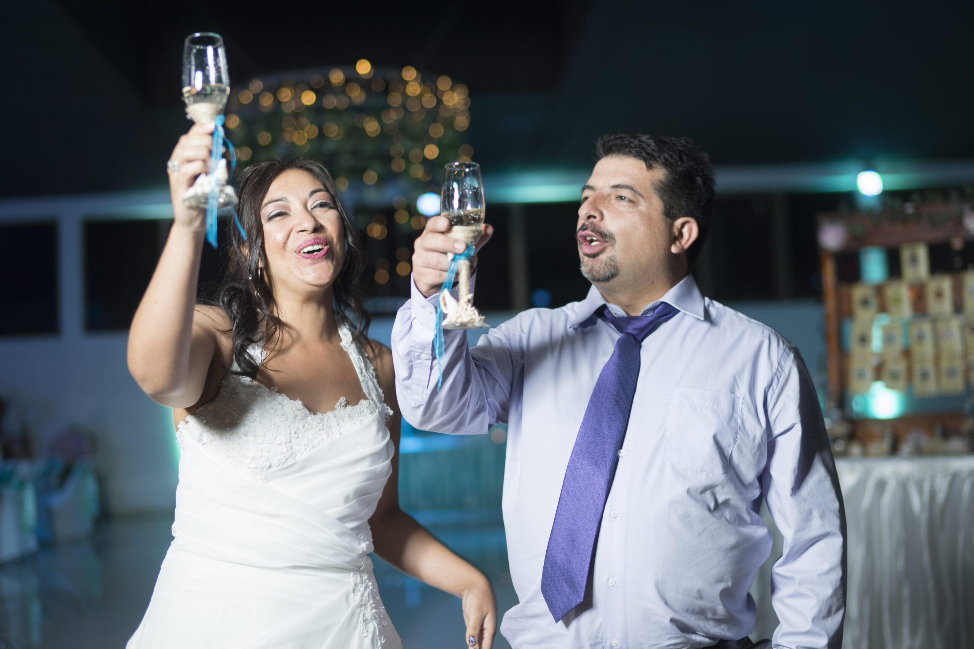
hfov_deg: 39.6
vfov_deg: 27.0
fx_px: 1353
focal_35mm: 50
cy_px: 324
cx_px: 487
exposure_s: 1/80
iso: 100
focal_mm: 50
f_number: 1.7
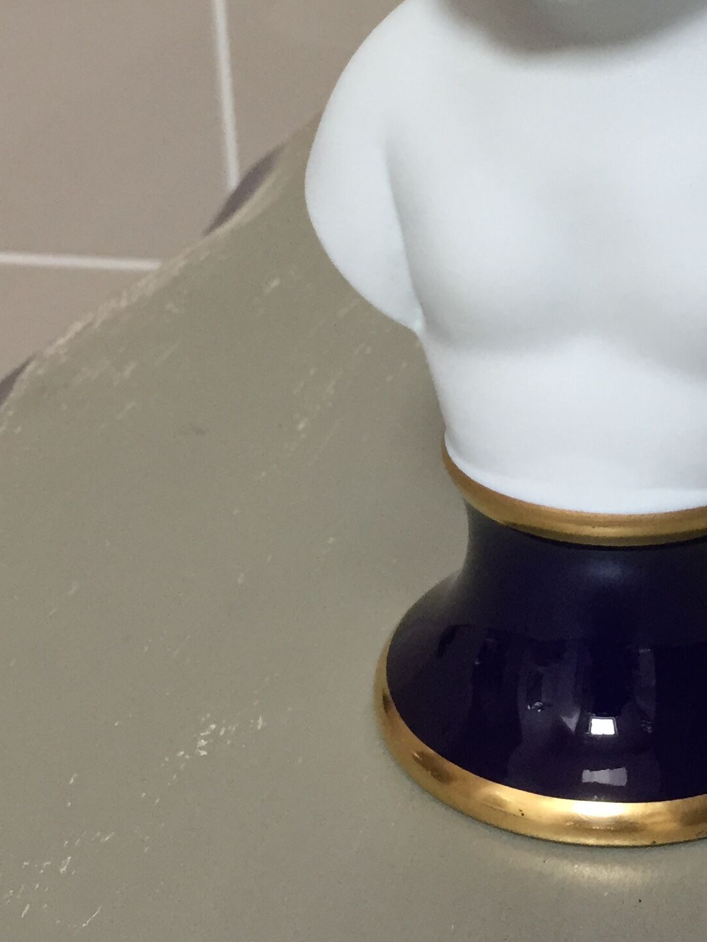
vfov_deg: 28.9
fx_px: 1770
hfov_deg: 22.1
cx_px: 618
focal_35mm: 65
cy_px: 132
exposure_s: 1/33
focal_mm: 4.15
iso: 125
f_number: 2.2
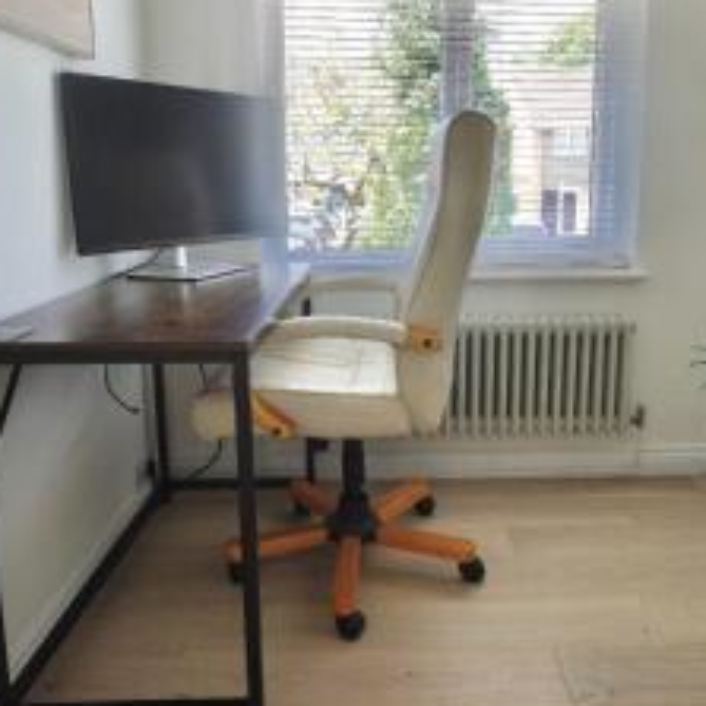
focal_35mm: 30
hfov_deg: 54.0
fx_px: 690
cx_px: 405
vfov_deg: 53.8
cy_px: 283
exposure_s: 1/60
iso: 125
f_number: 4
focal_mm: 11
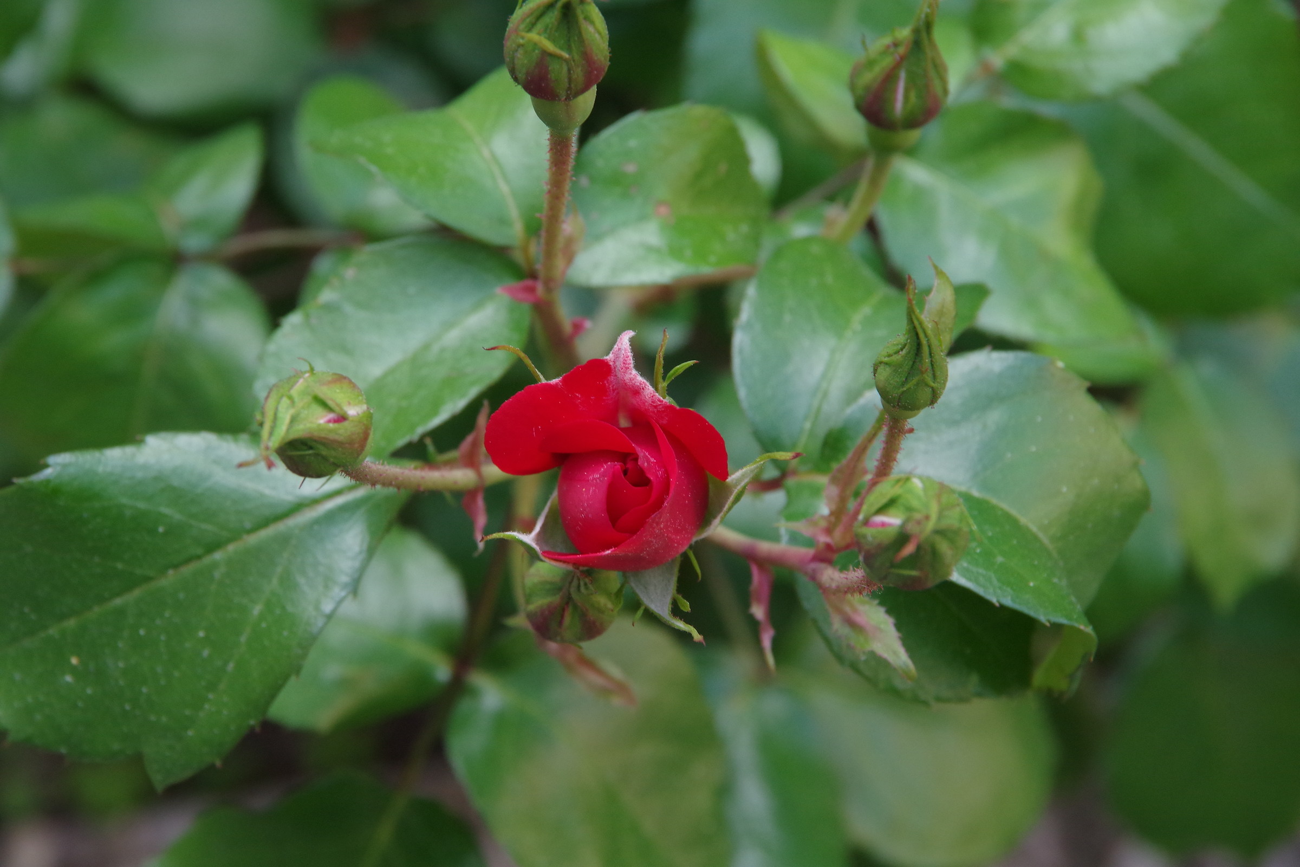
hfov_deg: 10.2
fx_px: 7312
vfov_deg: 6.8
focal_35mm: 202
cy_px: 434
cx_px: 650
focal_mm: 135
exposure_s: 1/125
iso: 800
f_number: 8
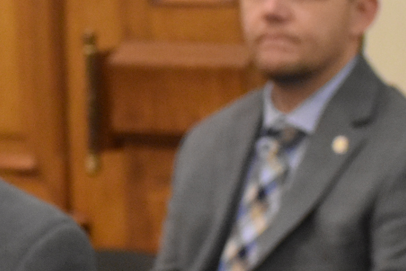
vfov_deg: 3.1
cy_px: 325
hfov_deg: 4.7
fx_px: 4927
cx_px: -281
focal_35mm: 437
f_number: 4.5
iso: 4000
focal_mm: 70
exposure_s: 1/125
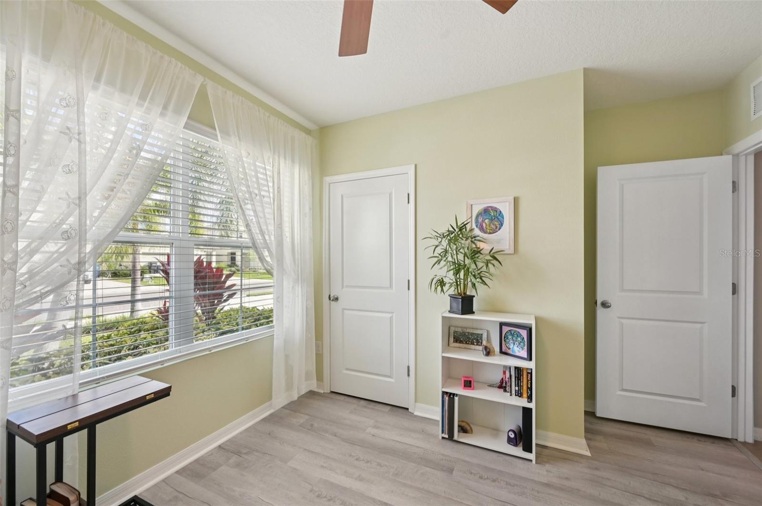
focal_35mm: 14
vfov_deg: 81.1
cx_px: 381
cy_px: 253
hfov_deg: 104.3
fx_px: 296
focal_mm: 14
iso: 400
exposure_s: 1/100
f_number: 8
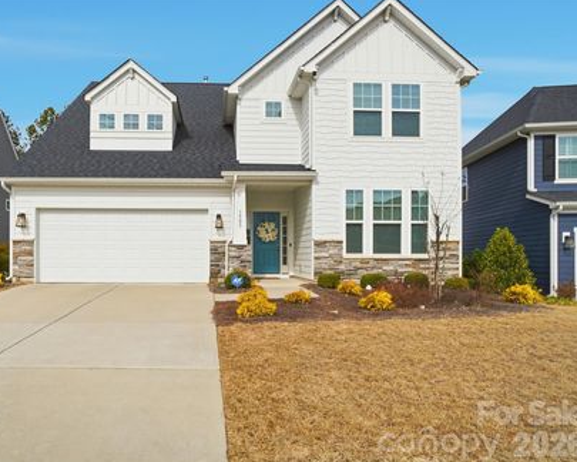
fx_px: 386
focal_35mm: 23
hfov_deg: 72.9
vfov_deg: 61.8
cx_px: 232
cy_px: 232
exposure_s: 1/4000
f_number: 4
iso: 100
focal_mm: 13
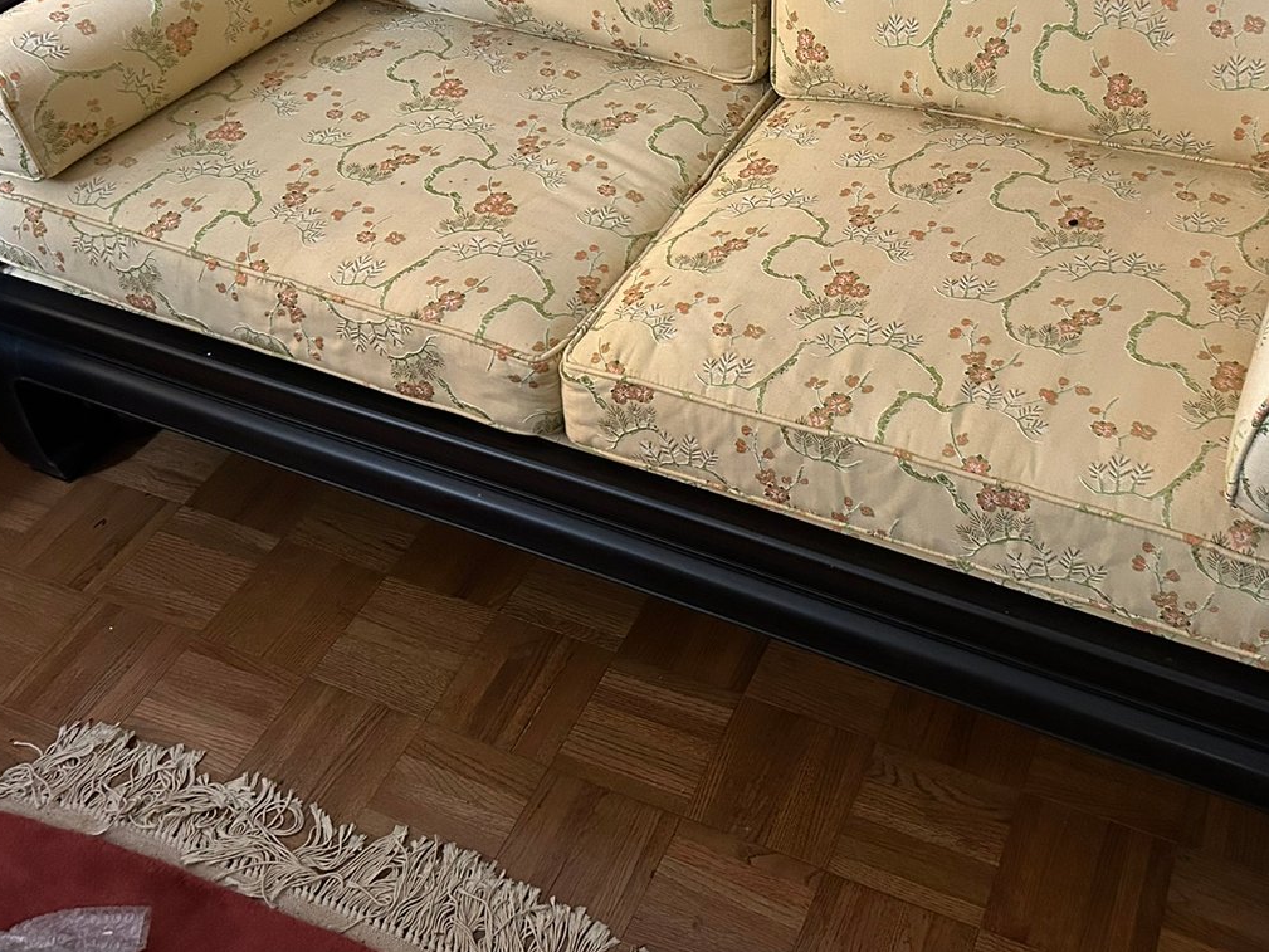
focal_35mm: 39
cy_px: 261
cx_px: 754
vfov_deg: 36.1
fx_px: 1430
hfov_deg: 47.6
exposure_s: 1/40
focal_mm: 5.7
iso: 500
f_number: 1.5
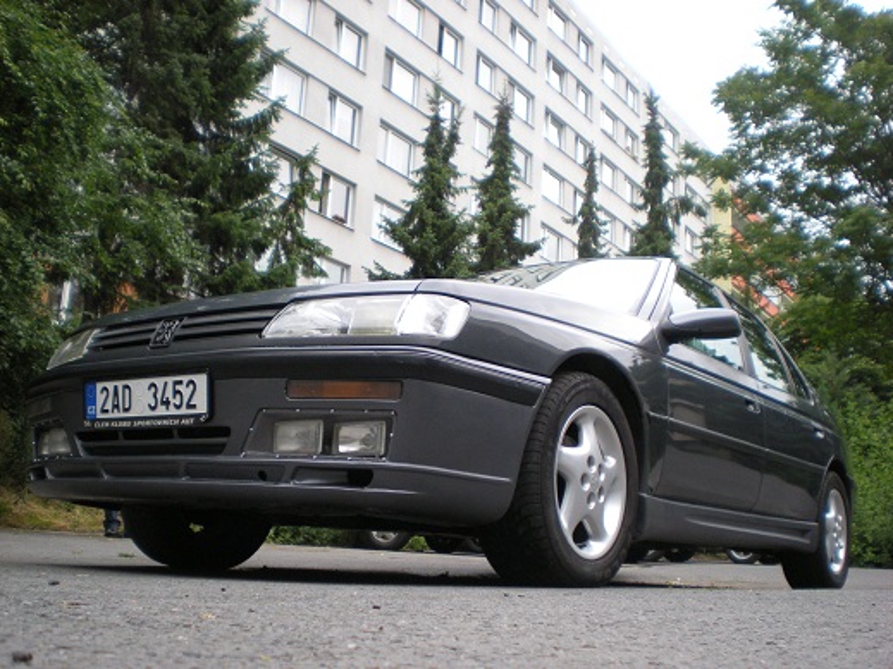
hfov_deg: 49.0
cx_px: 446
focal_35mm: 38
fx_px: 980
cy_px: 334
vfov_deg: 37.7
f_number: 3.1
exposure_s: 1/60
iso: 182
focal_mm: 6.3
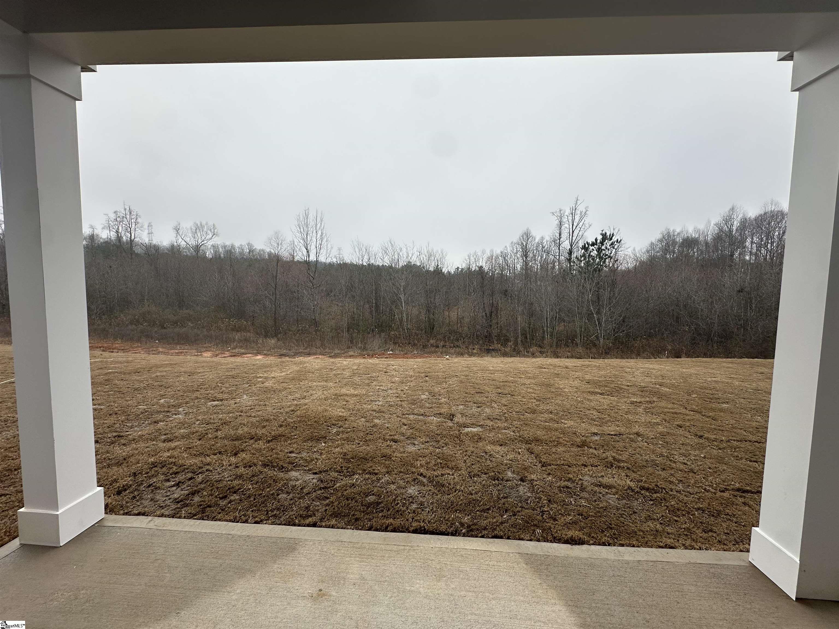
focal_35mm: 14
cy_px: 314
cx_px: 420
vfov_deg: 85.7
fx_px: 339
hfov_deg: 102.1
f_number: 2.2
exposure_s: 1/1490
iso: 50
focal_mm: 2.22
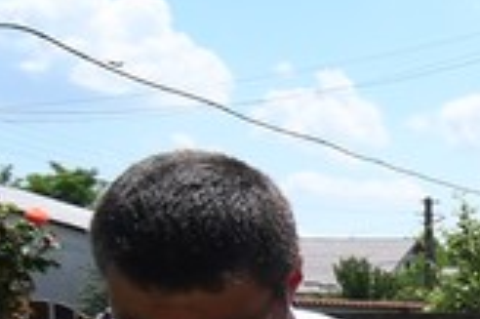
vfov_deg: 12.0
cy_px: 454
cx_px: 1402
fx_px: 1465
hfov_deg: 11.6
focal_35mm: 110
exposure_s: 1/2500
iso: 500
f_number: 4.5
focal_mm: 10
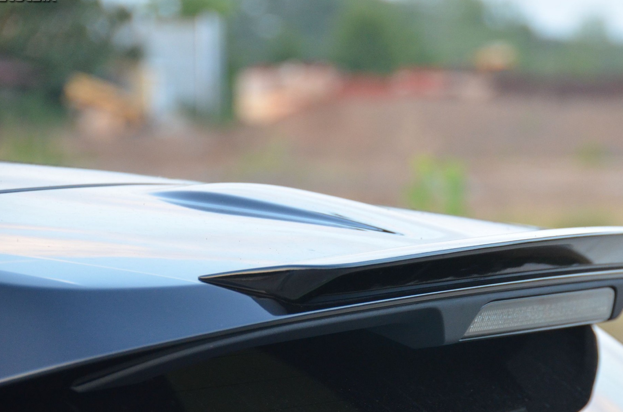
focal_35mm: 231
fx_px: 3989
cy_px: 271
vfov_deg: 5.9
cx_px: 408
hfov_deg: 8.9
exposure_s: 1/200
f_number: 5.3
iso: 1600
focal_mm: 112
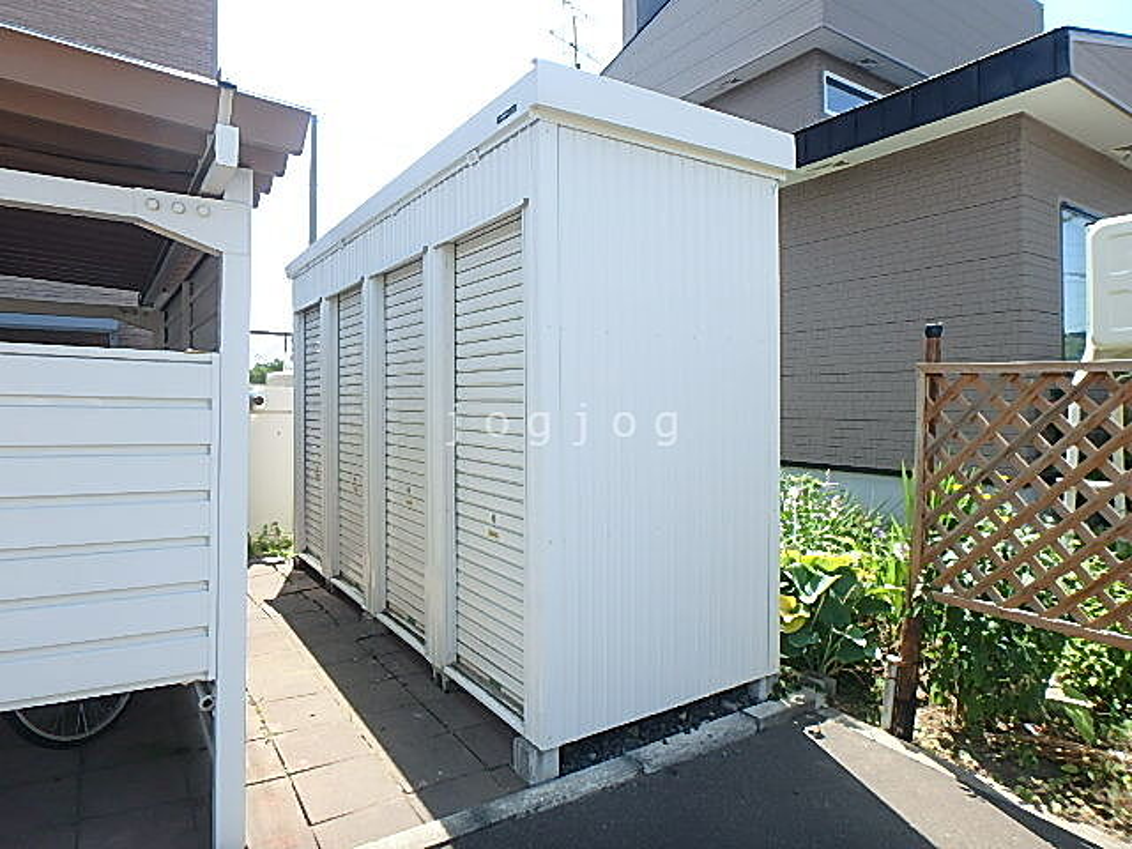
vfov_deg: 63.4
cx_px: 566
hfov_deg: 79.0
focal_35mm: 21
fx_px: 687
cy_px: 424
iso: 125
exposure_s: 1/400
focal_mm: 3.7
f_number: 3.5
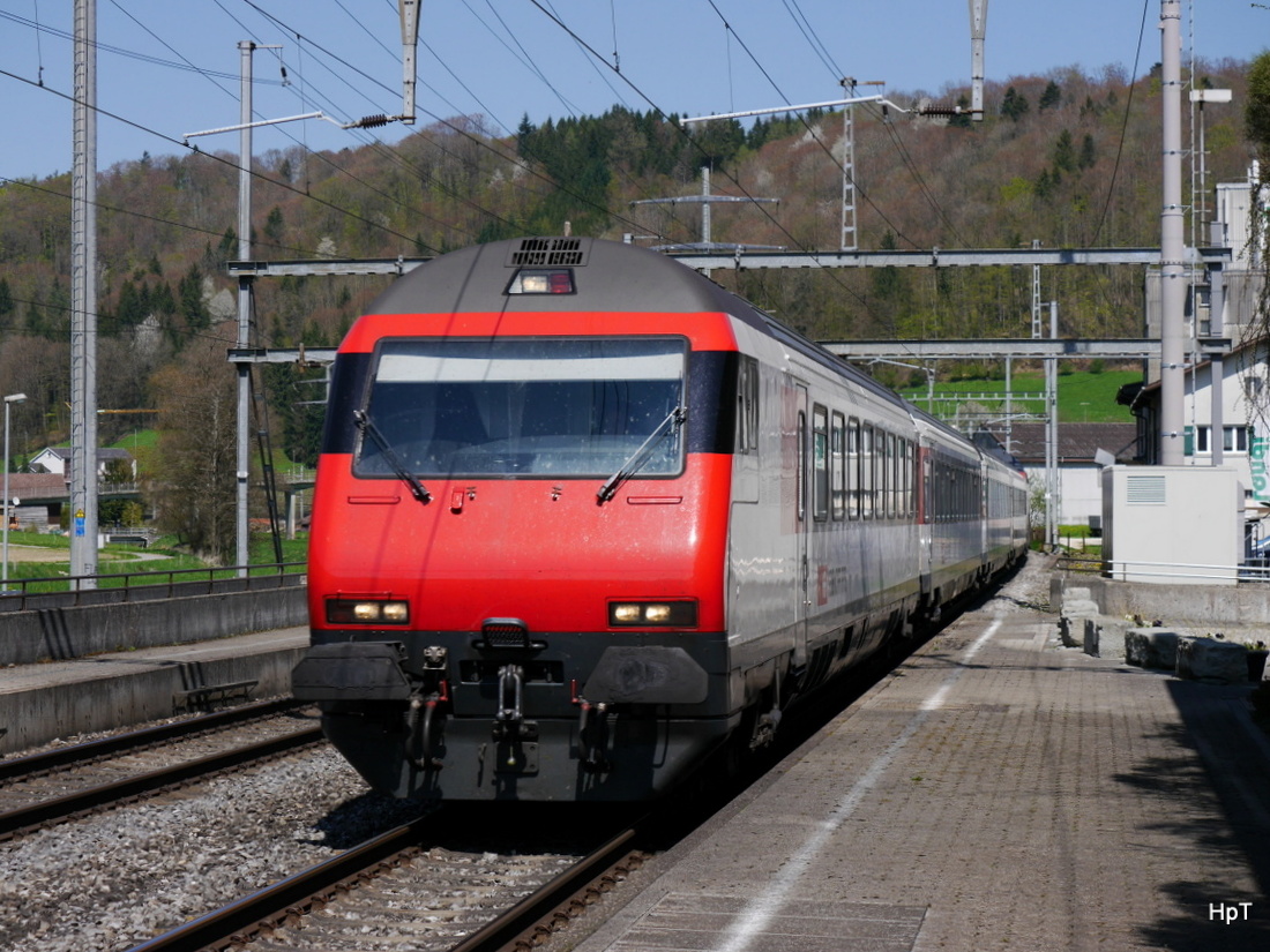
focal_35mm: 90
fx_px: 3302
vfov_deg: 16.4
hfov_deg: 21.8
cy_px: 476
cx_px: 635
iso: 160
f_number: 7.1
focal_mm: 45
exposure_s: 1/500
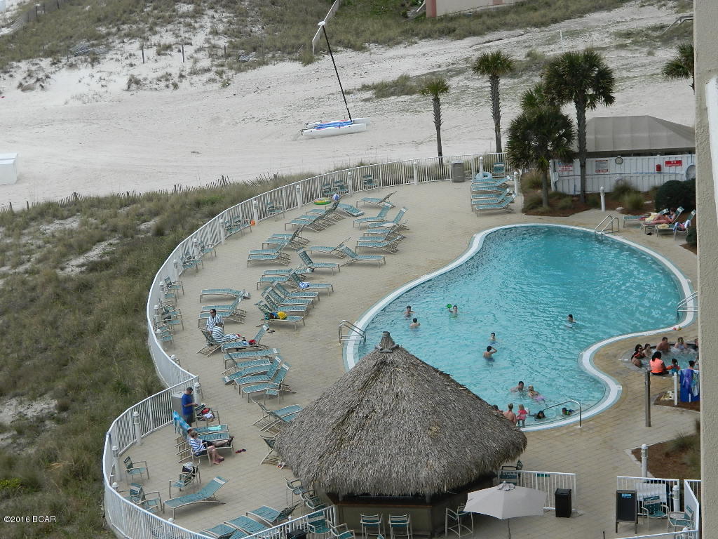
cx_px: 359
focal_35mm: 103
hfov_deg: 19.1
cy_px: 270
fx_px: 2136
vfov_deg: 14.4
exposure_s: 1/400
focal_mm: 18.6
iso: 110
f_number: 4.5
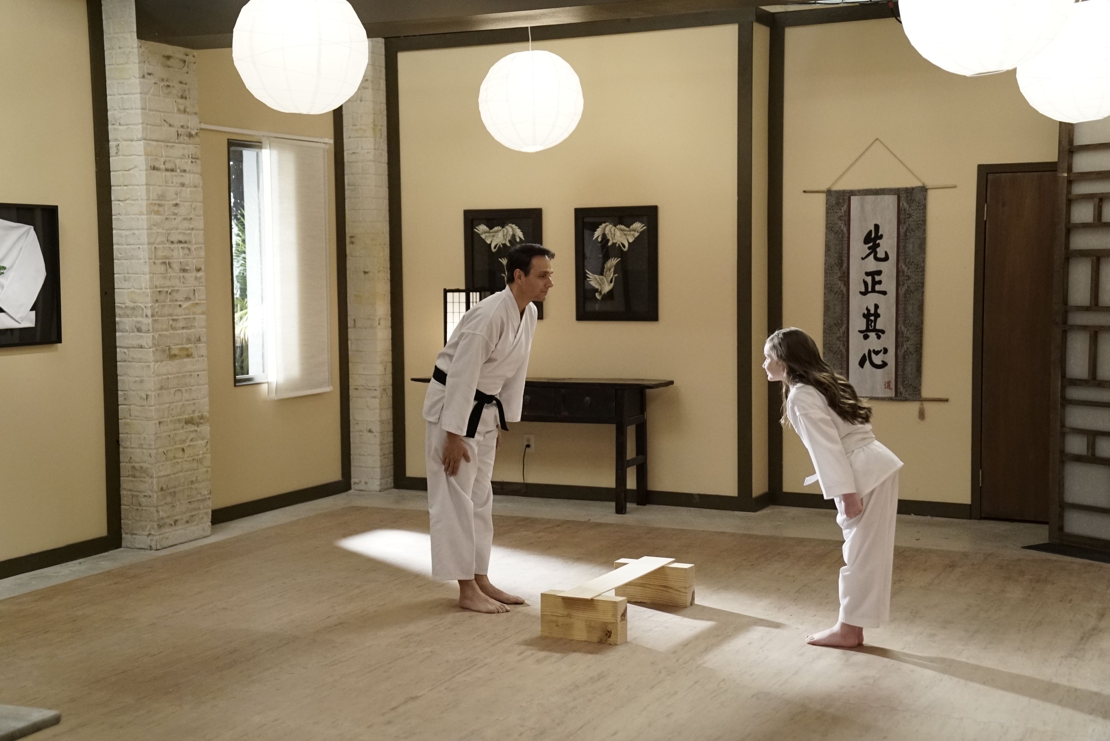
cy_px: 370
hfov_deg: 38.2
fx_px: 1604
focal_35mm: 52
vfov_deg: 26.0
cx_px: 555
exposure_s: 1/250
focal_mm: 52
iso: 6400
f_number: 2.8
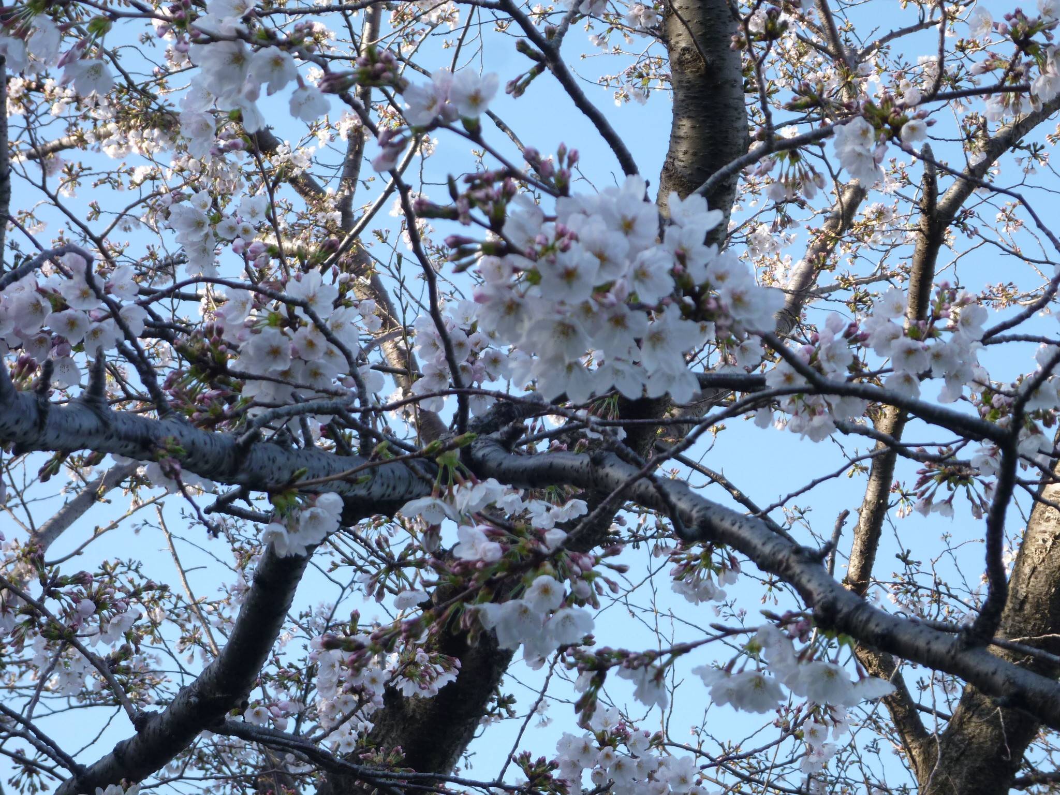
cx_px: 530
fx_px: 3001
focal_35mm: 98
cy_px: 398
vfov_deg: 15.1
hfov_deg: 20.0
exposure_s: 1/80
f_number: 5.7
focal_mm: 17.4
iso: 100
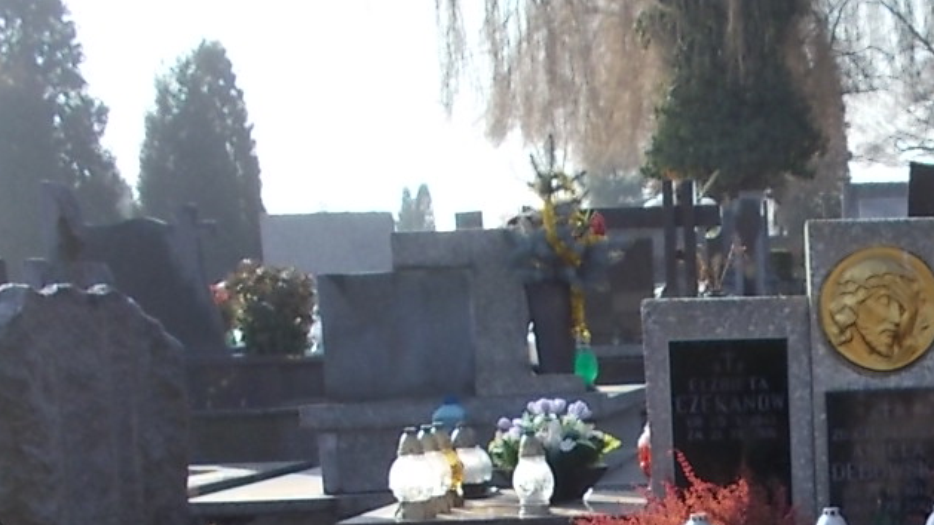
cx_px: 866
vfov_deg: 15.8
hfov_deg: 28.1
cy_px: 710
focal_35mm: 72
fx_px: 1783
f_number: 3.2
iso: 80
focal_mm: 4.6
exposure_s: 1/320
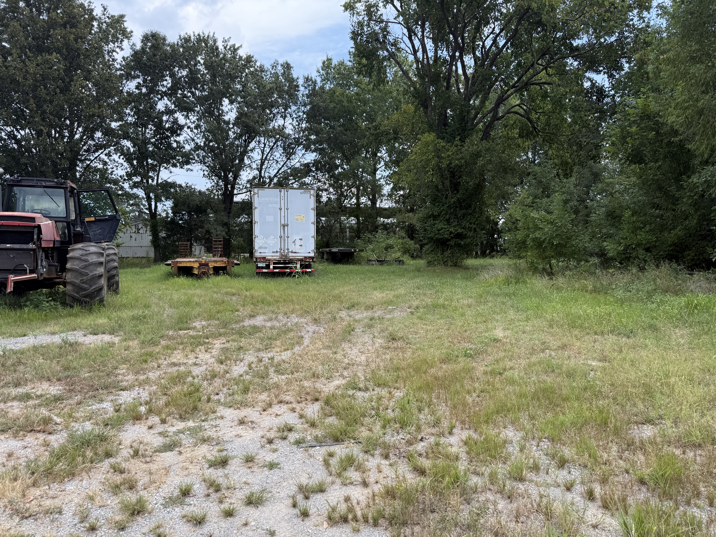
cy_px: 268
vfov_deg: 56.8
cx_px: 358
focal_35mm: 24
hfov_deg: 71.6
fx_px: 496
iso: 80
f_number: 1.78
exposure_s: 1/683
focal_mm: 6.76
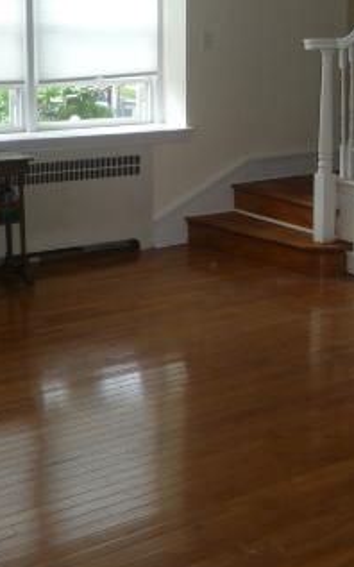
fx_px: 927
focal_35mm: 60
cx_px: 220
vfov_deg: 33.5
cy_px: 166
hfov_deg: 21.6
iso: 100
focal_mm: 4.7
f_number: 3.3
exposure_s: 1/80
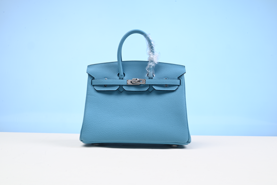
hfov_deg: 48.4
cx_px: 138
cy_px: 92
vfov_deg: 33.4
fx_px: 308
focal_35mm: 40
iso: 100
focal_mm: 40
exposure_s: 1/2
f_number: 16
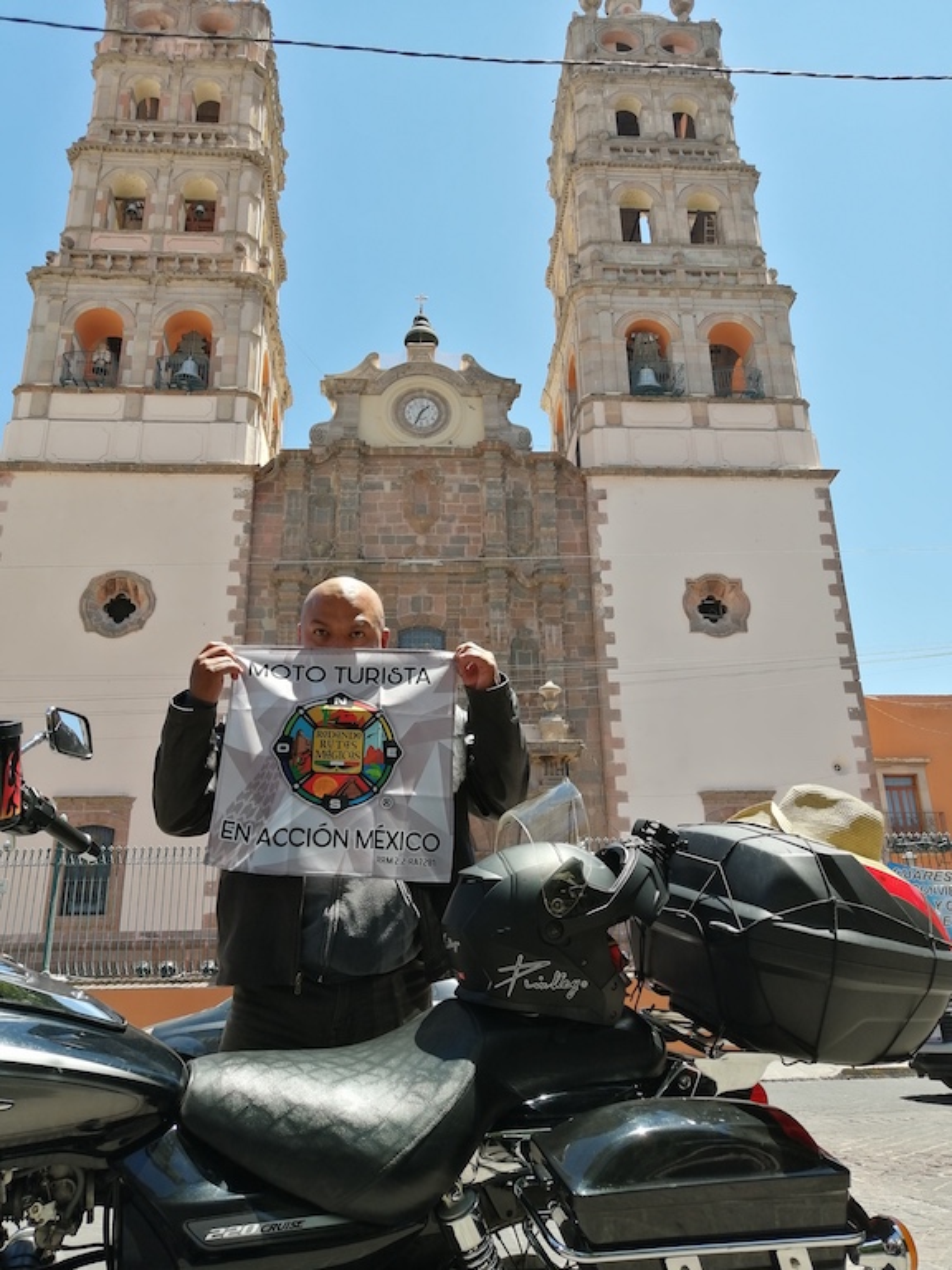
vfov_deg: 65.3
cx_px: 476
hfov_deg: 51.4
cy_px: 635
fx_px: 990
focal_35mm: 27
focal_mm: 3.62
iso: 50
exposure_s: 1/646
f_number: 1.8
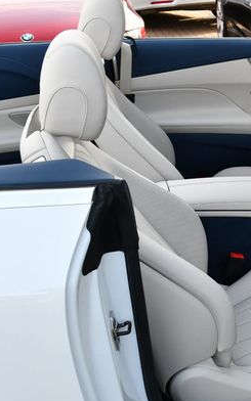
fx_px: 657
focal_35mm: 60
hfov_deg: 20.4
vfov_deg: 34.0
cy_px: 217
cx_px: 292
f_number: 5.6
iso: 250
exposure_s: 1/250
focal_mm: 18
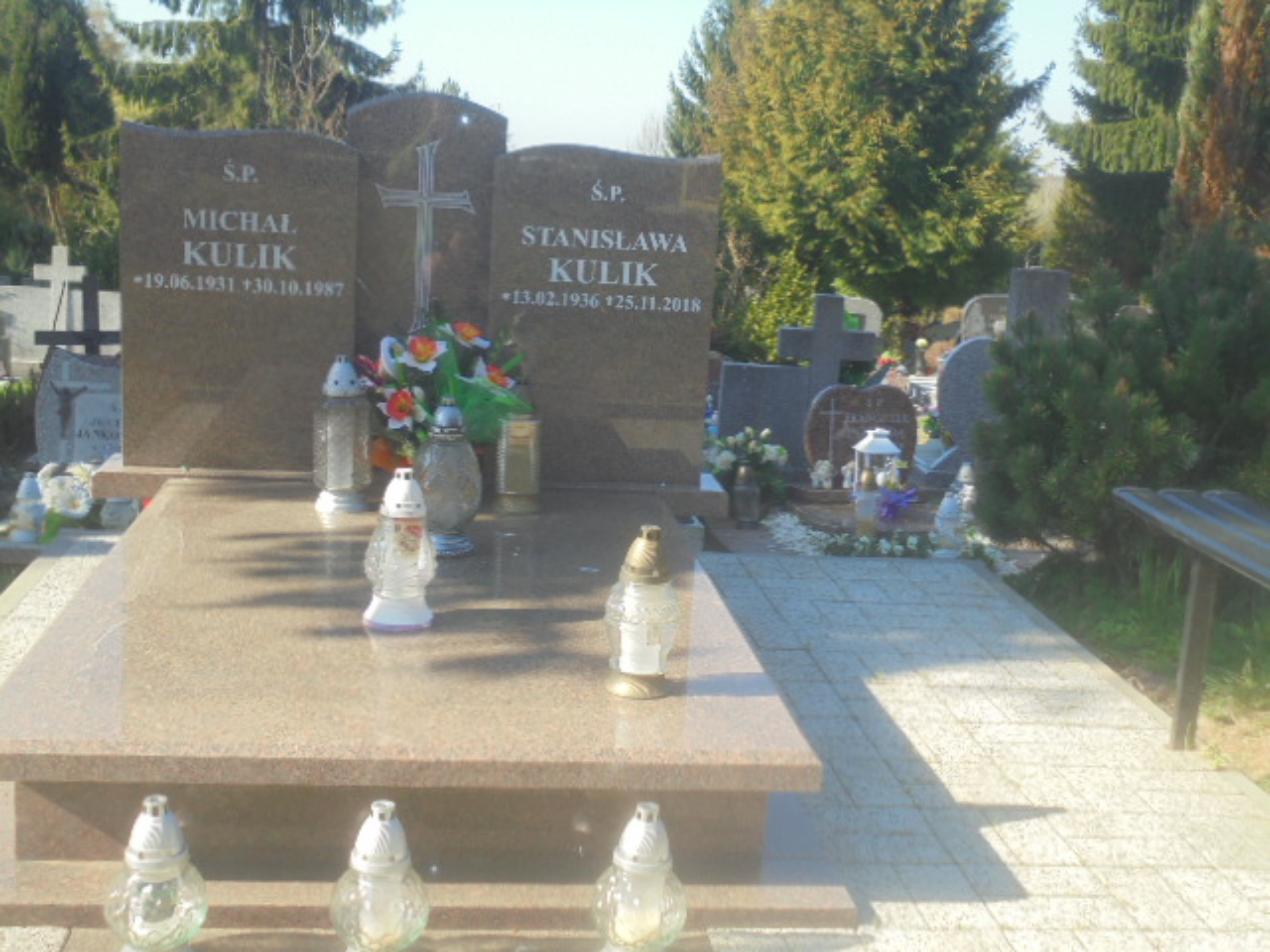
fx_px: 1578
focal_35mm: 43
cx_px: 635
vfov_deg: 33.6
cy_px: 476
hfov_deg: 43.9
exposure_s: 1/250
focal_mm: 7.8
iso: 100
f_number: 4.5
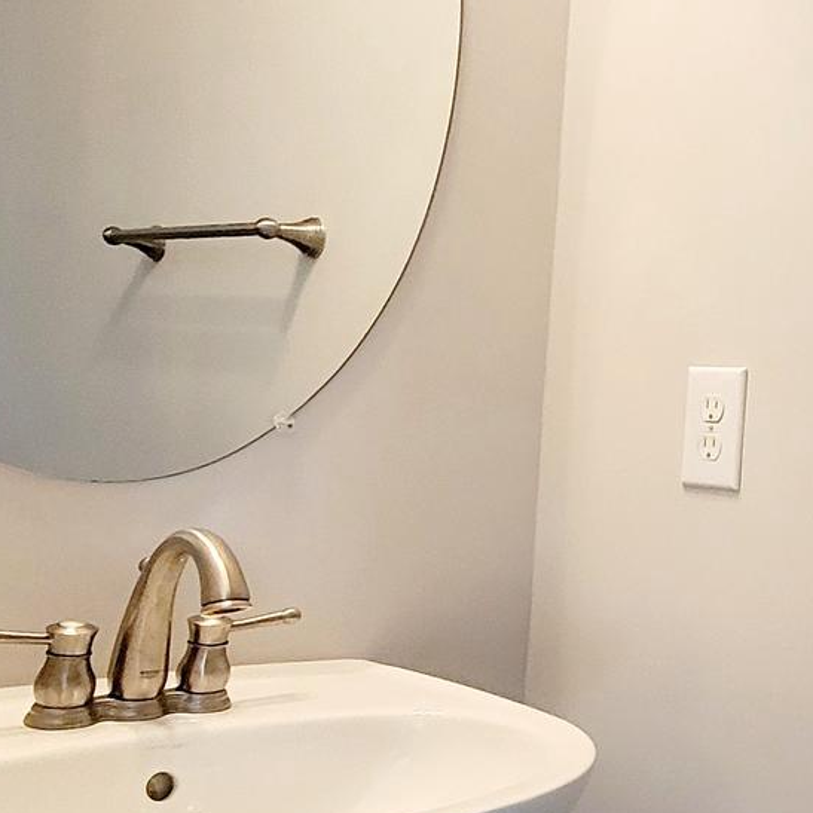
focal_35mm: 43
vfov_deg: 39.1
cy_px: 452
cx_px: 960
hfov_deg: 32.7
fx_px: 1143
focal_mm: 2.2
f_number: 2.2
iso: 250
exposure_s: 1/59.2
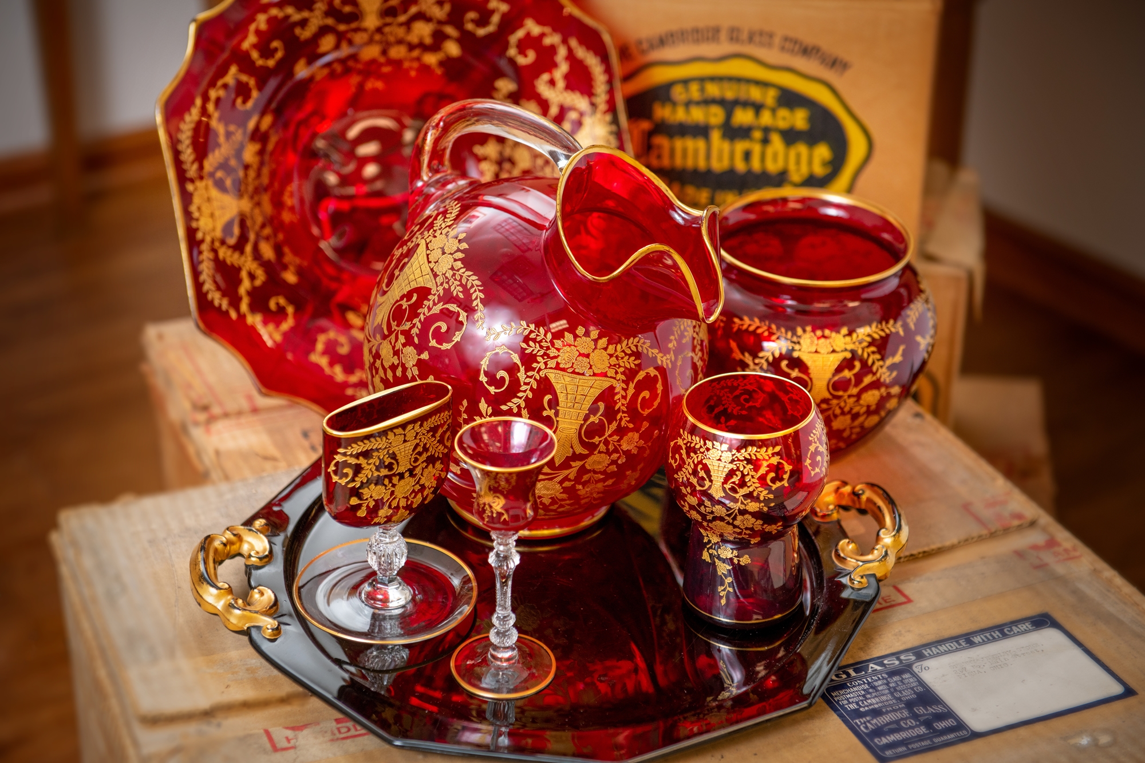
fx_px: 2226
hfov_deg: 28.8
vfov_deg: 19.5
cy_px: 382
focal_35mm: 70
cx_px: 572
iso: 200
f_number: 4
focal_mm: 70
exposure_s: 1/60
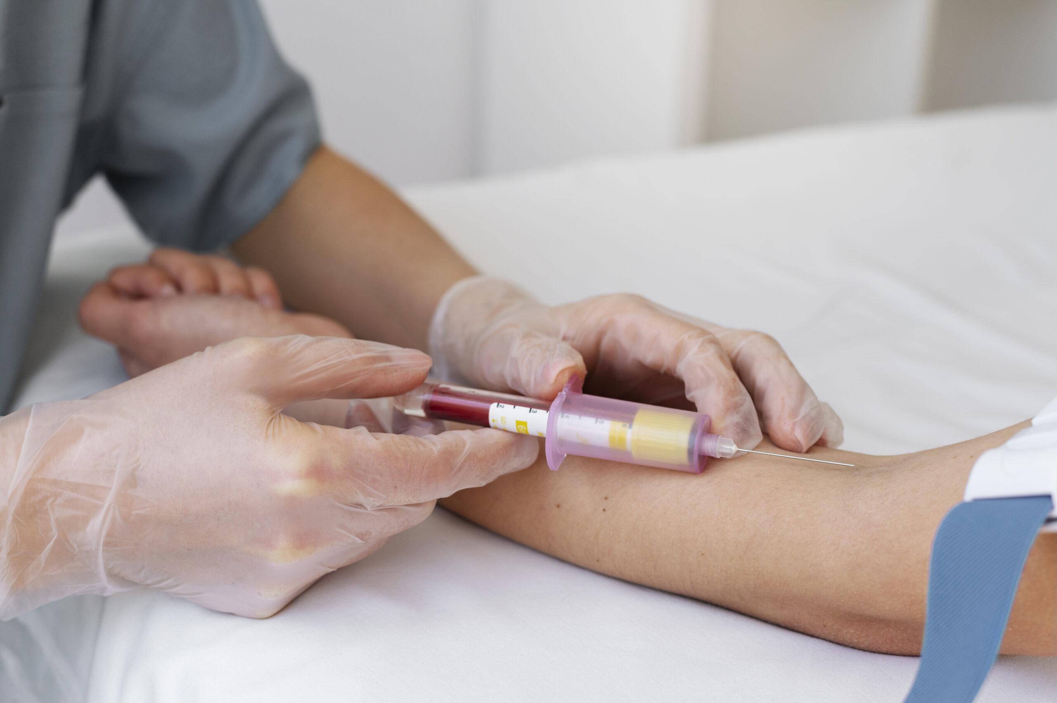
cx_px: 528
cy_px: 352
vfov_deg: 27.0
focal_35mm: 50
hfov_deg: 39.6
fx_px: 1467
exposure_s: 1/400
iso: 640
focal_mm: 50
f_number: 5
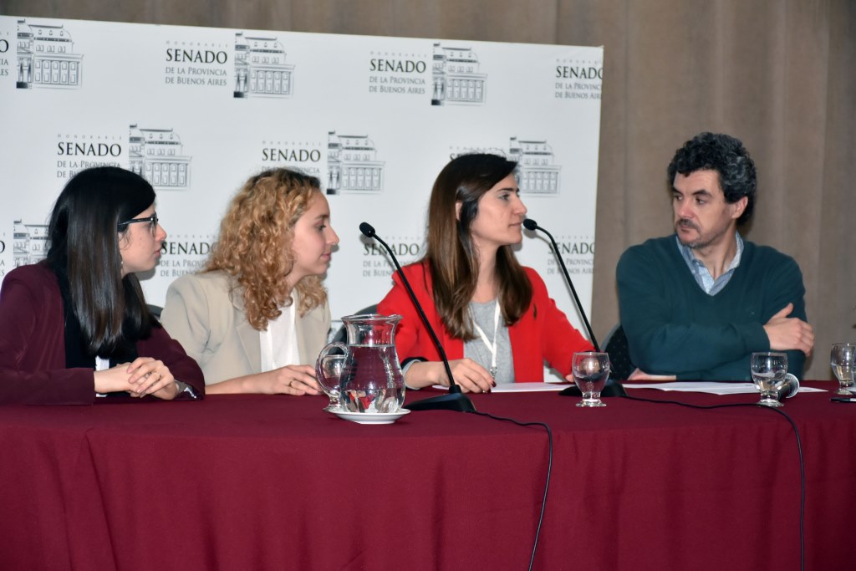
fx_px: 2675
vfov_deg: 12.2
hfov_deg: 18.2
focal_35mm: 112
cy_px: 286
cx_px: 428
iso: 800
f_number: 5
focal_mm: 75
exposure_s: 1/60
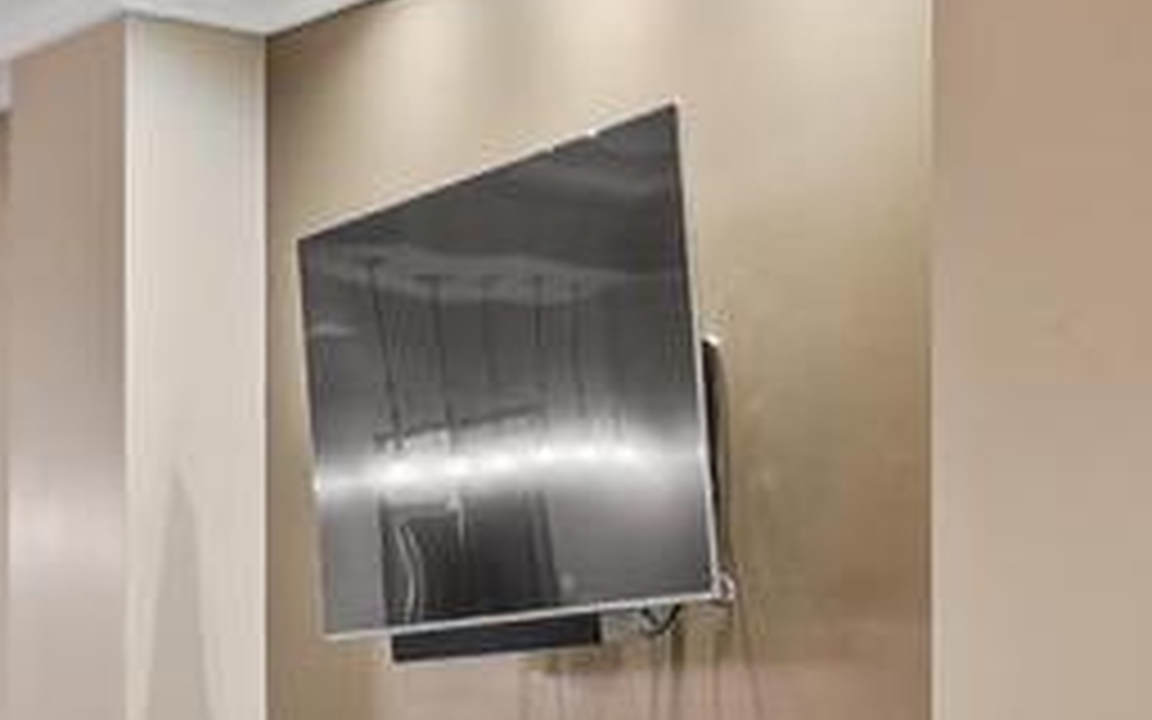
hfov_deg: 23.4
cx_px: 1058
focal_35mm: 86
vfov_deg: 14.8
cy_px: 814
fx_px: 2700
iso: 100
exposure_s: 6
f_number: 7.1
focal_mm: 10
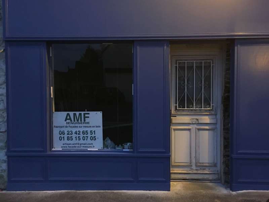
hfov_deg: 61.7
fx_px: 225
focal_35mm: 29
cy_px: 101
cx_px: 134
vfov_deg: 48.2
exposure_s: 1/17
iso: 250
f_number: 2.2
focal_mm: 4.15
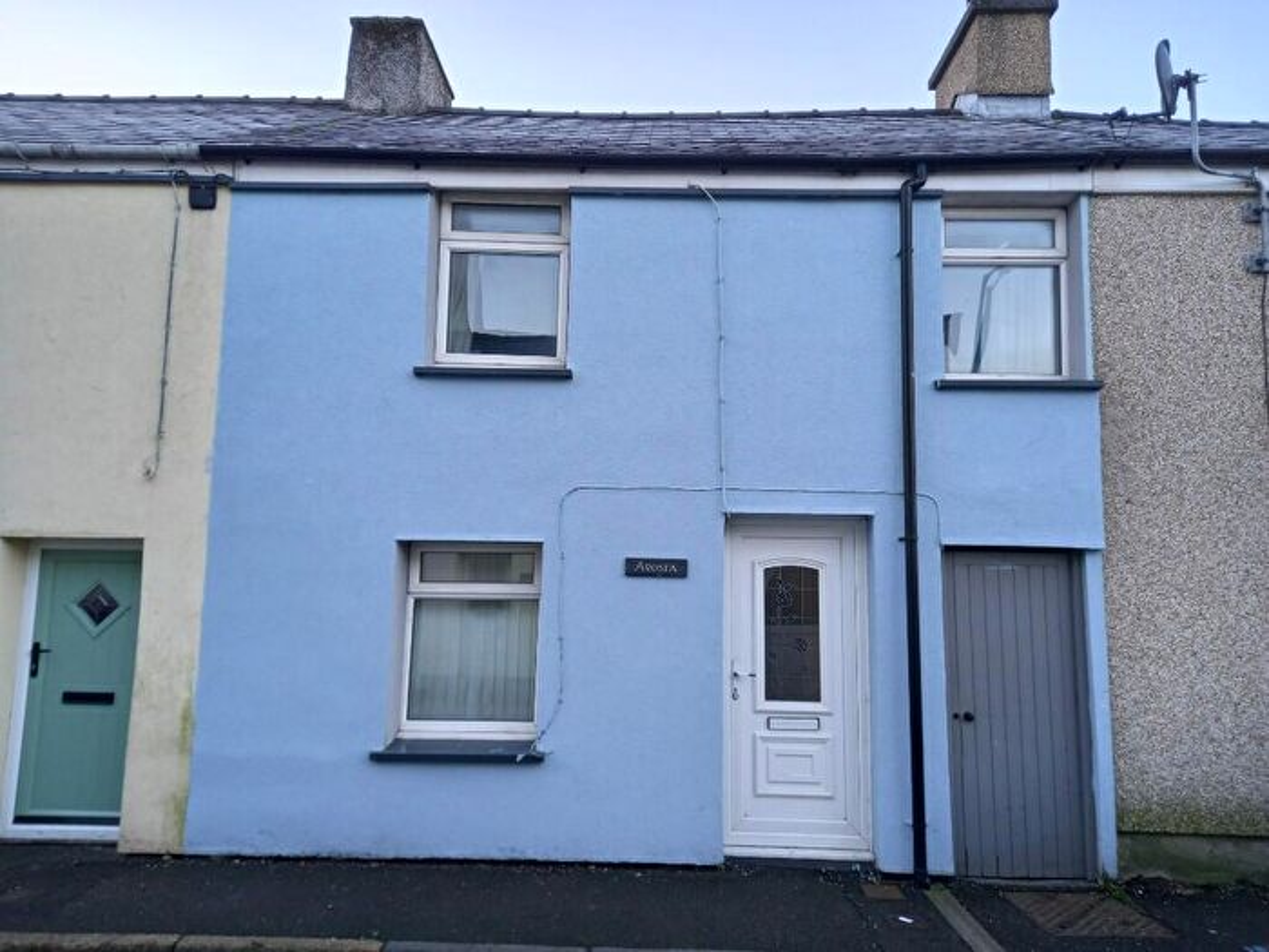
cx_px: 634
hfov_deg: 69.4
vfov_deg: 54.9
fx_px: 916
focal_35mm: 25
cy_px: 476
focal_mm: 4.6
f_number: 2
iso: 64
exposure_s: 1/50
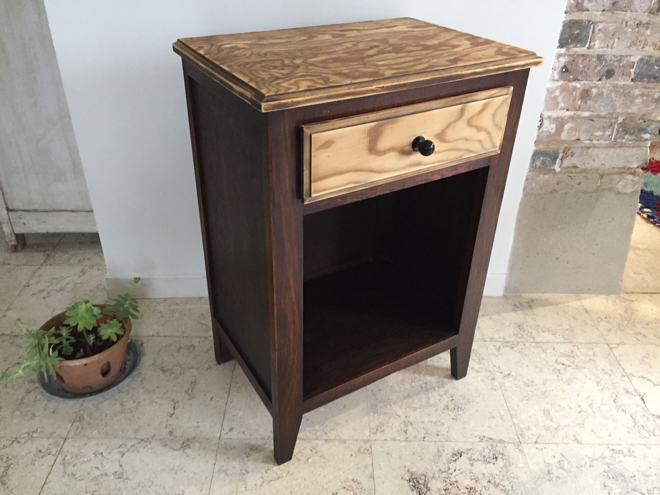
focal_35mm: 29
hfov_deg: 61.7
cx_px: 330
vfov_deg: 48.2
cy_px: 248
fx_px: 553
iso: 320
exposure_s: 1/17
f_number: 2.2
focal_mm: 4.15
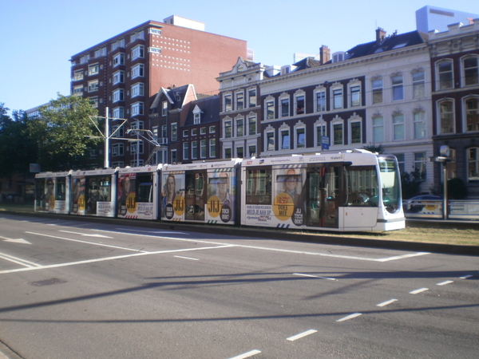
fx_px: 498
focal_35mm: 36
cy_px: 180
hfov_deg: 51.4
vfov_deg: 39.7
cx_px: 240
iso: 100
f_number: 4.6
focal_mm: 6.3
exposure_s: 1/250
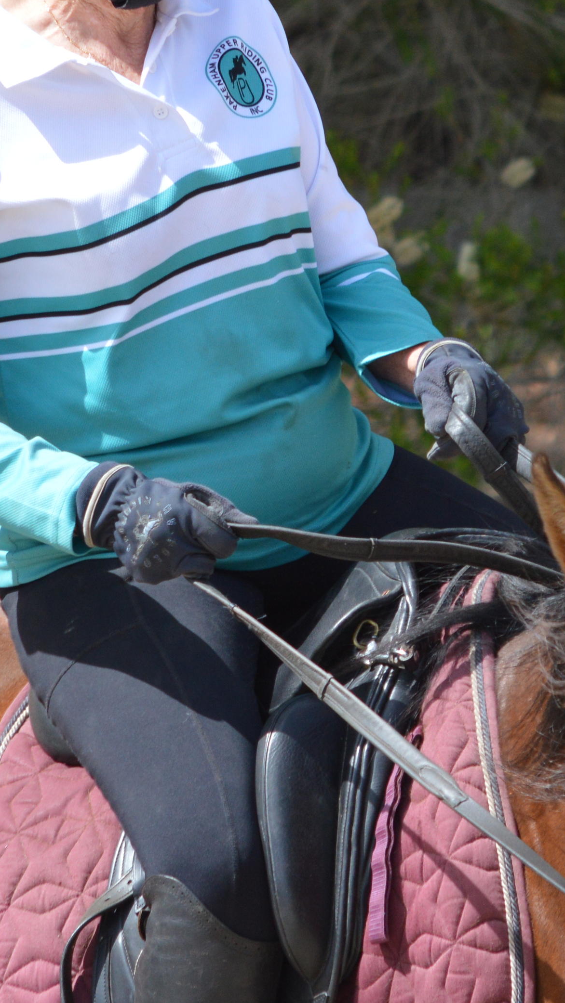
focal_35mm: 829
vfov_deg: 2.6
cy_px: 272
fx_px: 22075
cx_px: 141
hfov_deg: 1.5
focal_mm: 220
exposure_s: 1/1250
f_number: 5.3
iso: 400
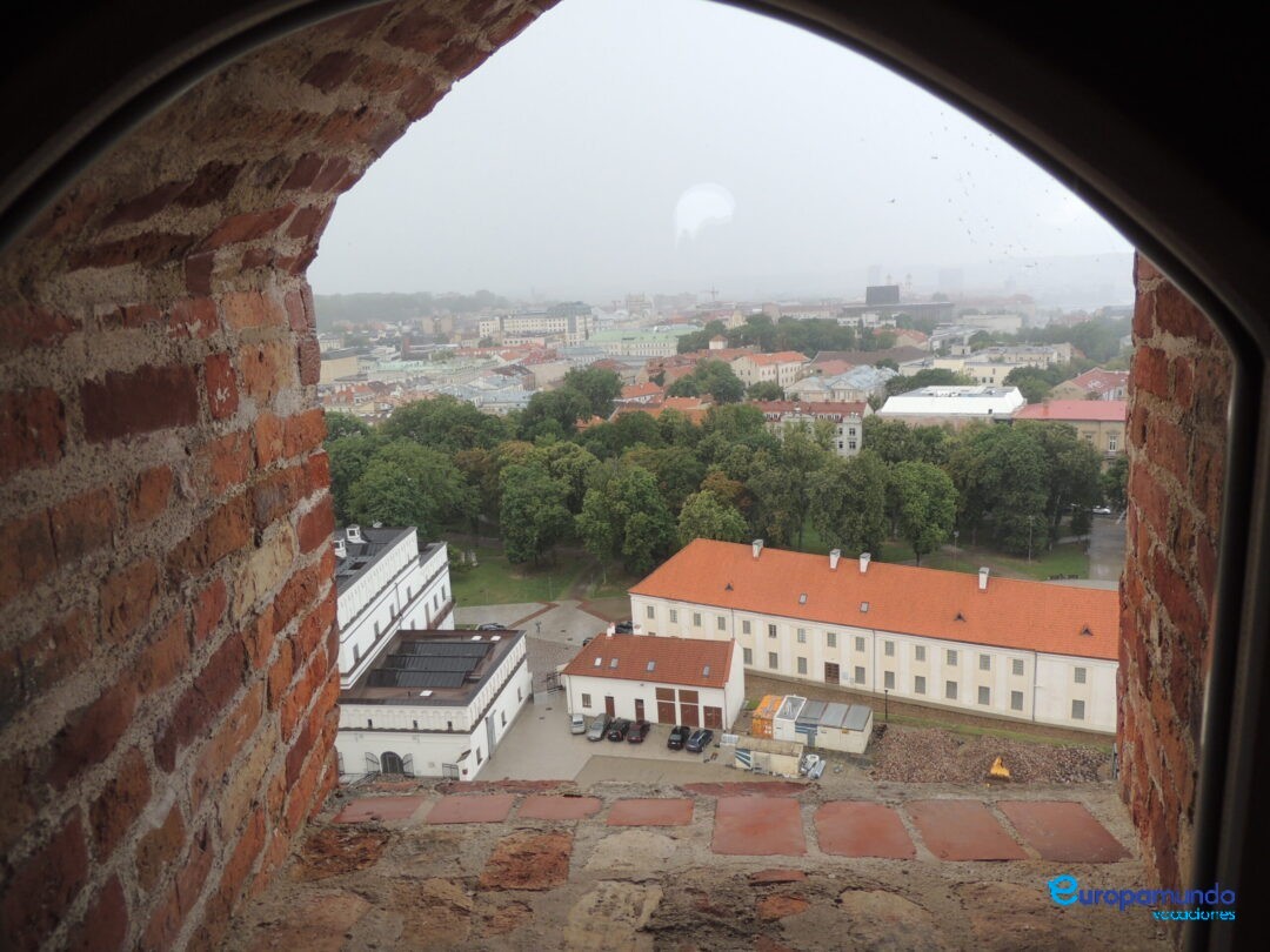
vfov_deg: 56.8
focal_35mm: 24
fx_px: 881
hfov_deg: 71.6
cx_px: 635
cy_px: 476
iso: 100
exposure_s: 1/200
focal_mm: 4.3
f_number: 3
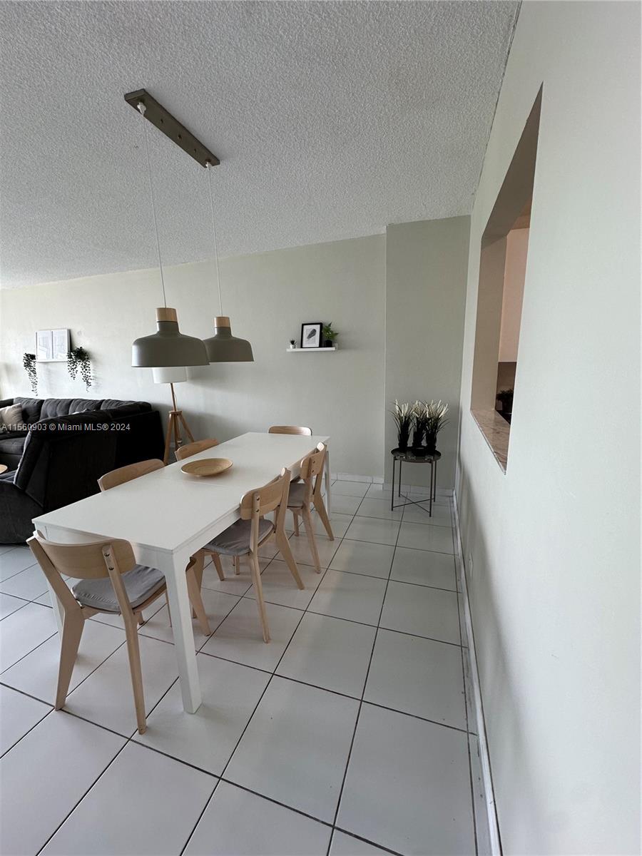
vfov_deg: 102.1
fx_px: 346
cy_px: 428
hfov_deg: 85.7
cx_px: 321
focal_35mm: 14
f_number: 2.2
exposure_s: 1/120
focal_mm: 2.22
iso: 100
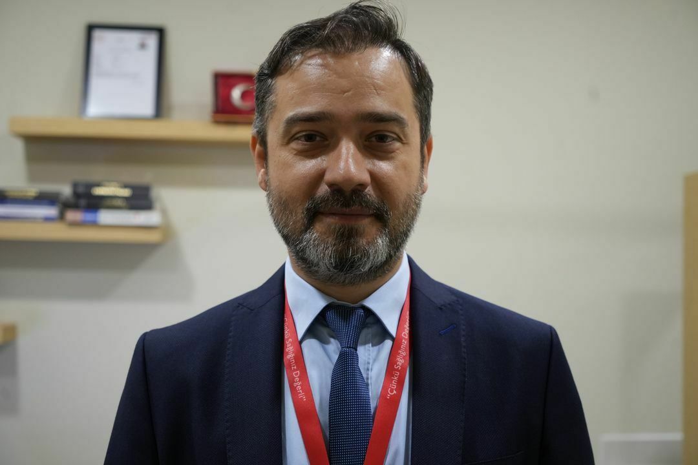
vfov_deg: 28.1
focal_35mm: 48
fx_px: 931
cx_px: 349
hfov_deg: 41.1
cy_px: 232
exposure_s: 1/50
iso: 2000
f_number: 4.5
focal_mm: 48
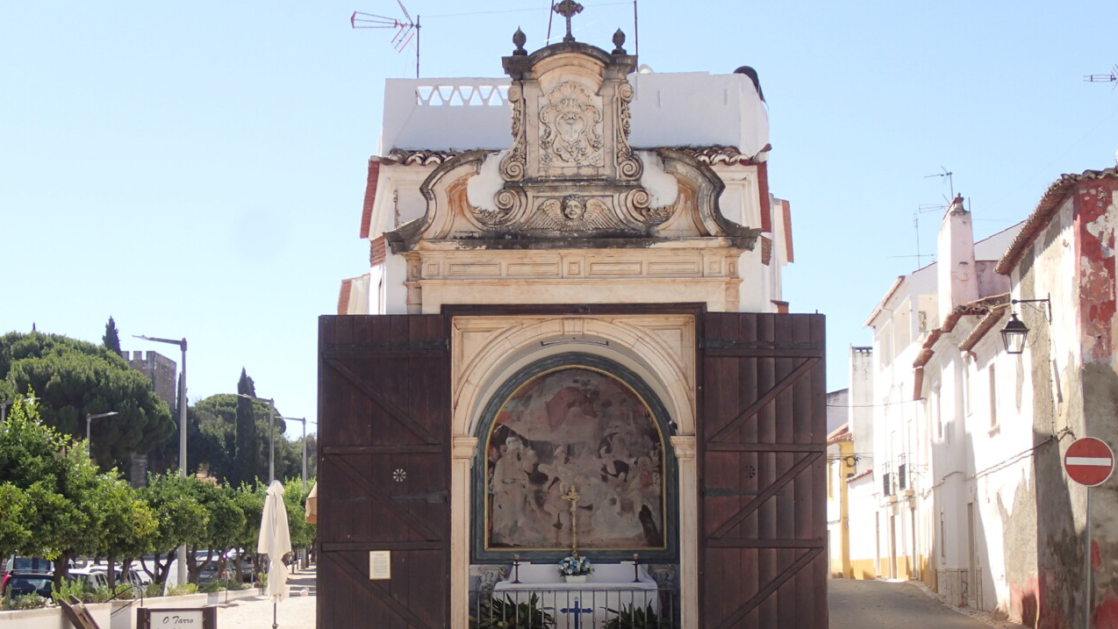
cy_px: 409
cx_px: 557
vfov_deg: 20.7
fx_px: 1720
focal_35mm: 58
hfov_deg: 36.0
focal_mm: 9.61
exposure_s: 1/320
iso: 100
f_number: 4.5
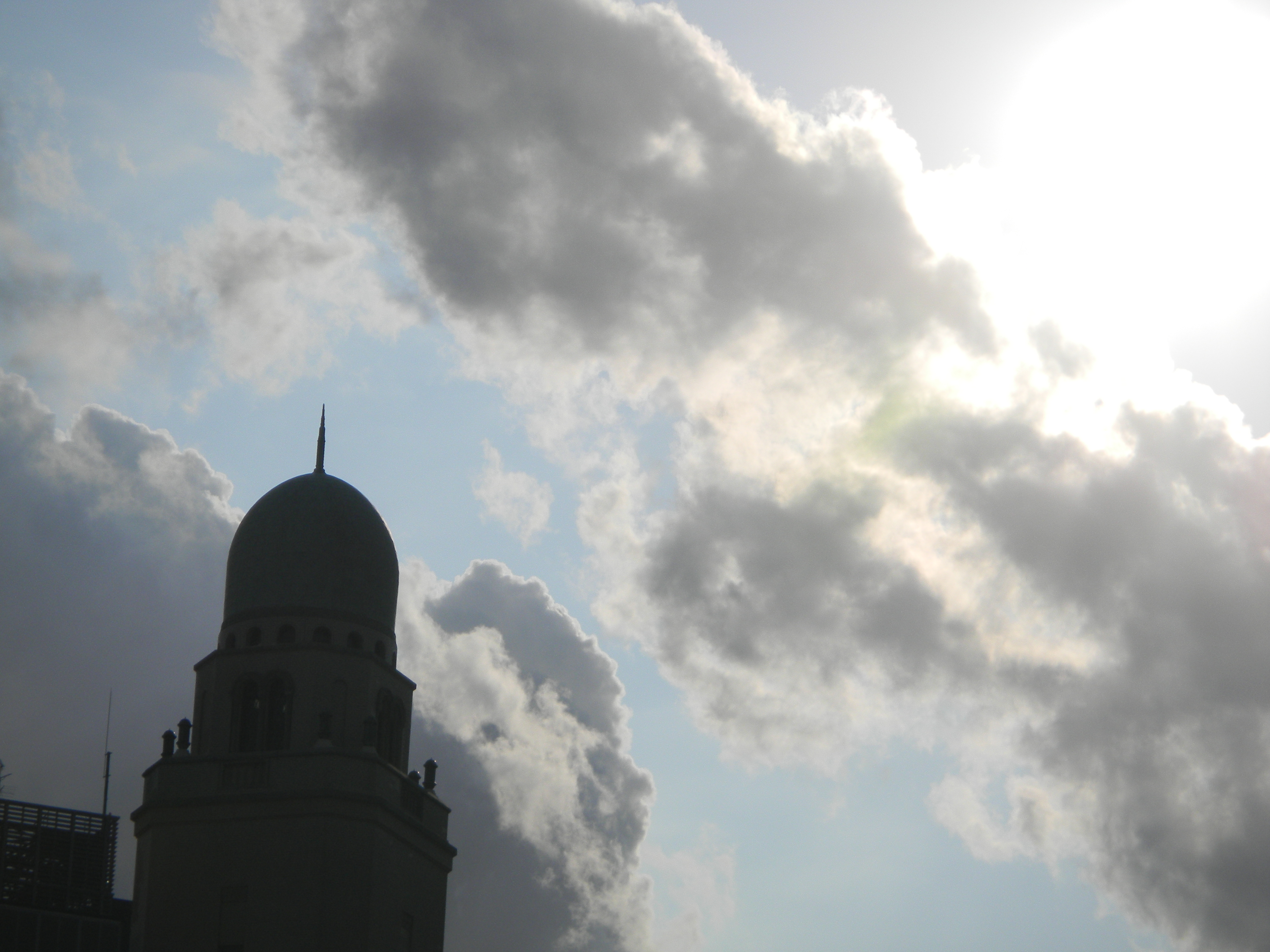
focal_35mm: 140
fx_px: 5136
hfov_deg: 14.1
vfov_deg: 10.6
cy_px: 476
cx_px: 635
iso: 80
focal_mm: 25
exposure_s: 1/654
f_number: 11.6
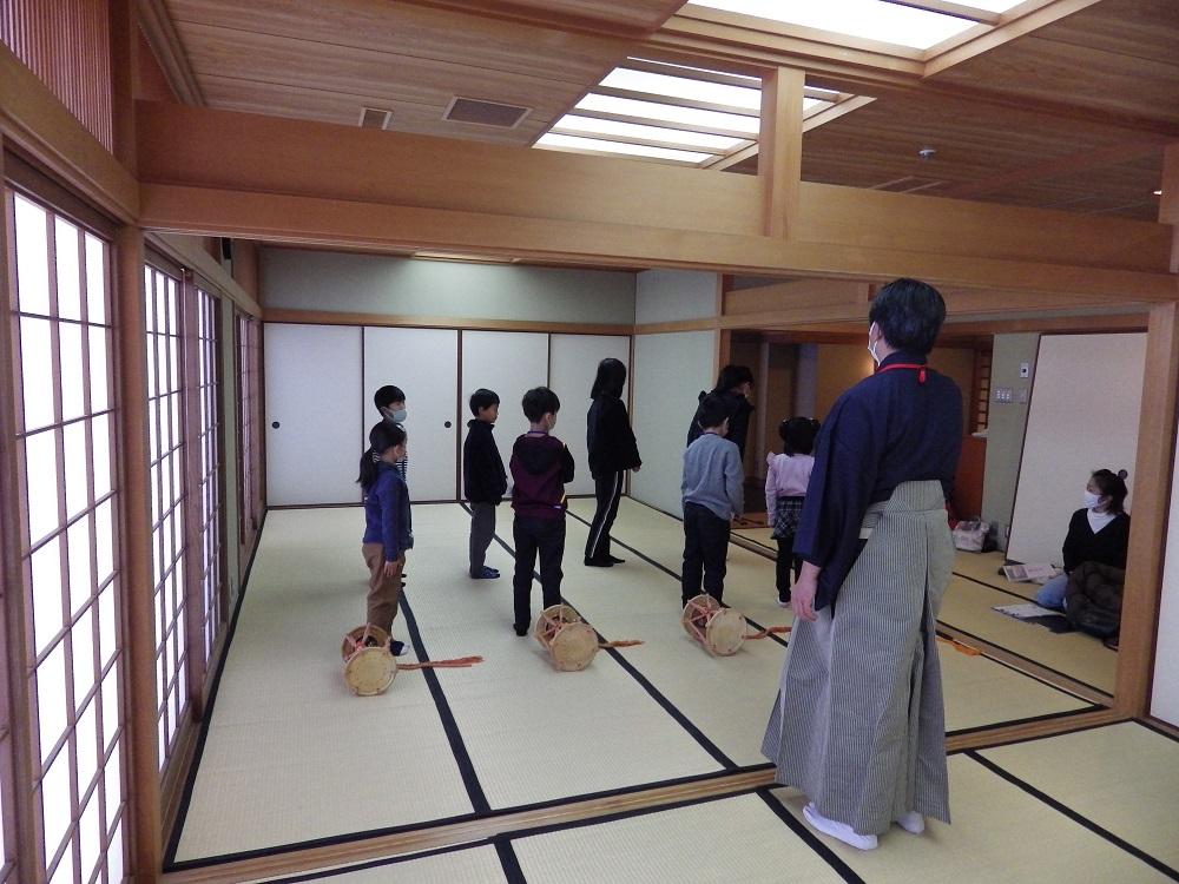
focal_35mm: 22
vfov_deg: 61.1
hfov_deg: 76.4
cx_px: 590
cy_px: 442
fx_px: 749
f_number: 3.1
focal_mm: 4
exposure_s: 1/45
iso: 400
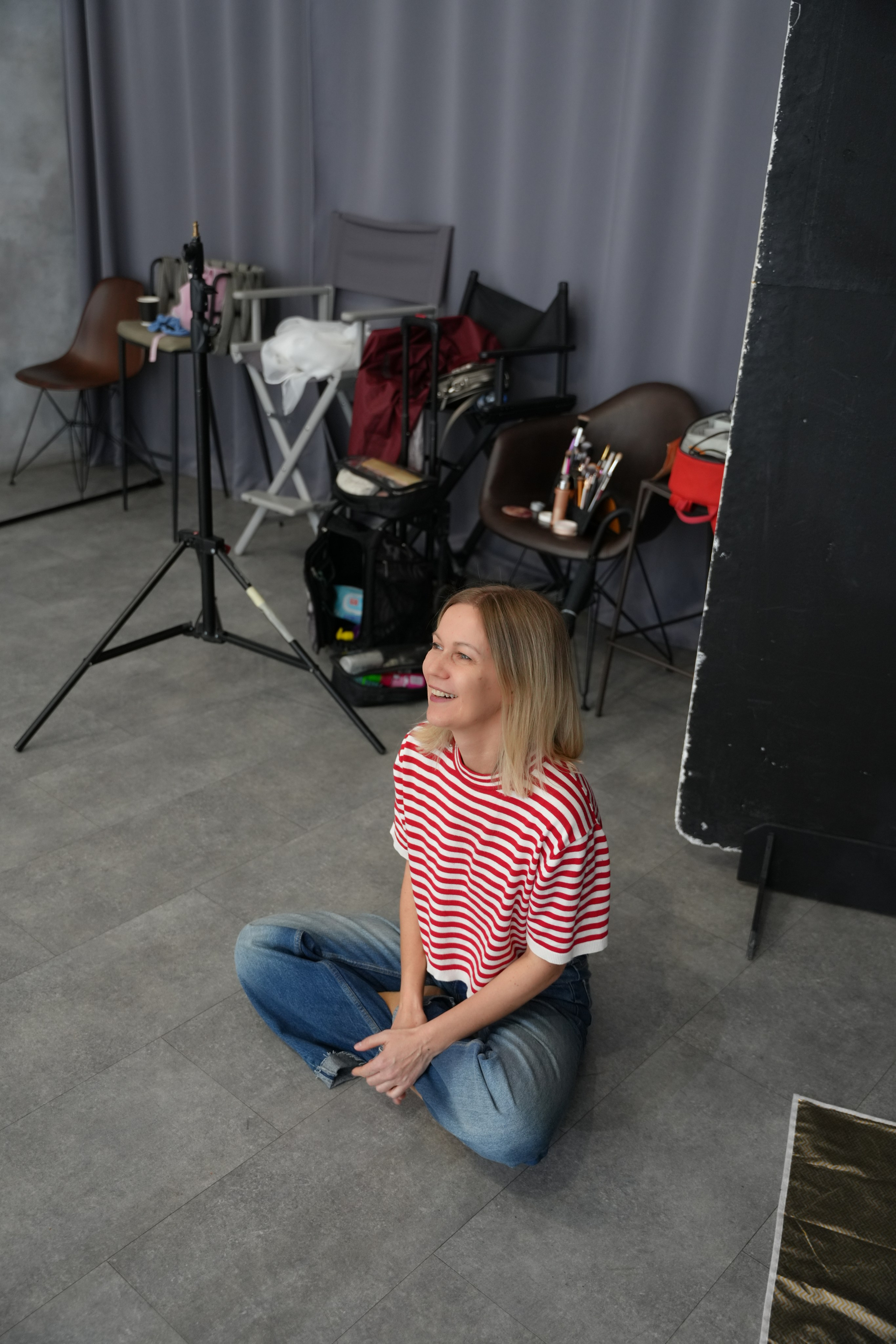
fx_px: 1224
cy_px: 672
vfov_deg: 57.5
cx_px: 448
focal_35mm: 33
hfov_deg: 40.2
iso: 800
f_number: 2.8
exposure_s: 1/80
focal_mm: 32.8
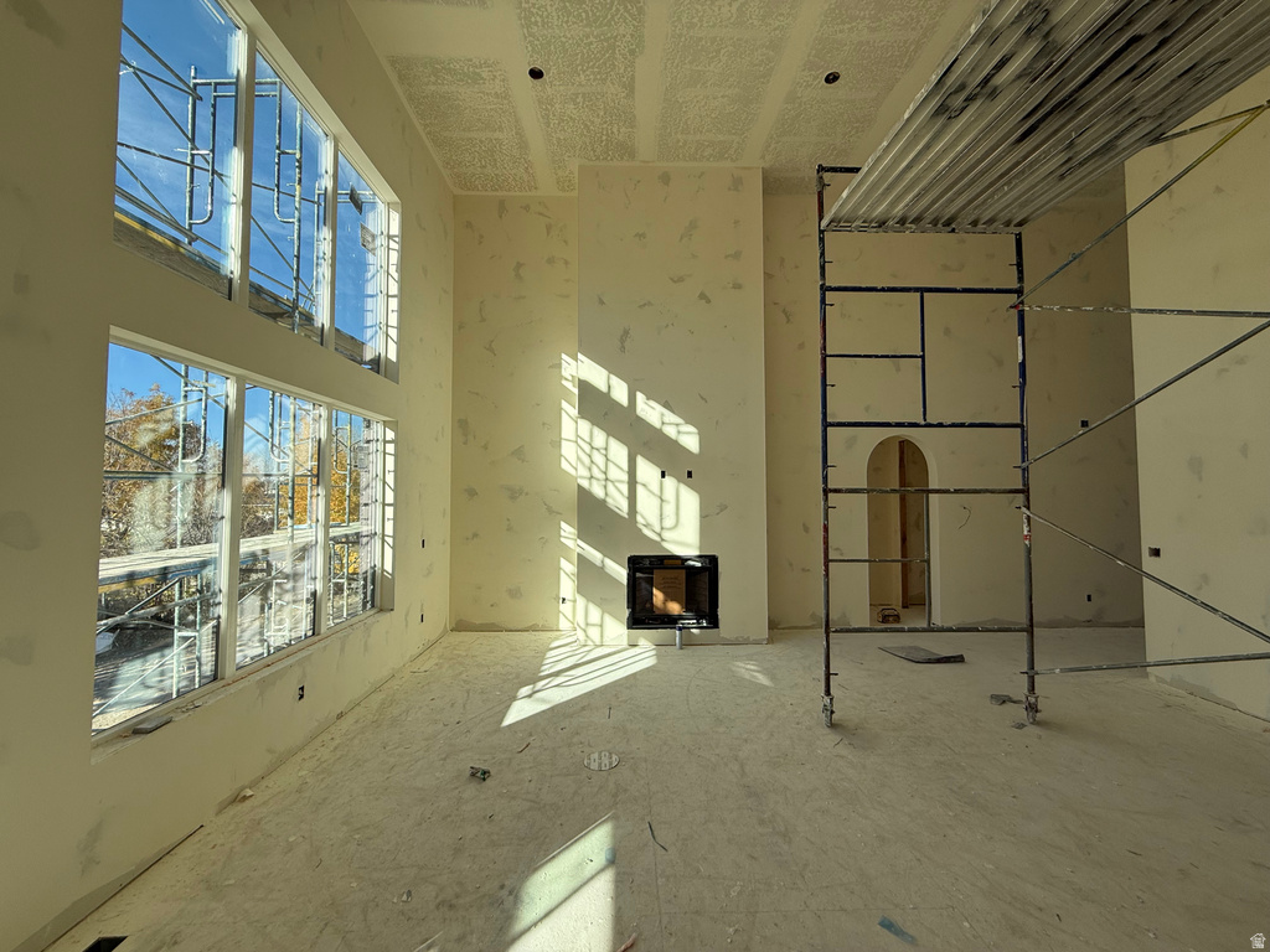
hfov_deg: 102.1
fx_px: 514
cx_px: 635
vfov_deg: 85.7
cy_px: 476
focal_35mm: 14
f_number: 2.2
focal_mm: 2.22
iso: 50
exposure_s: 1/679
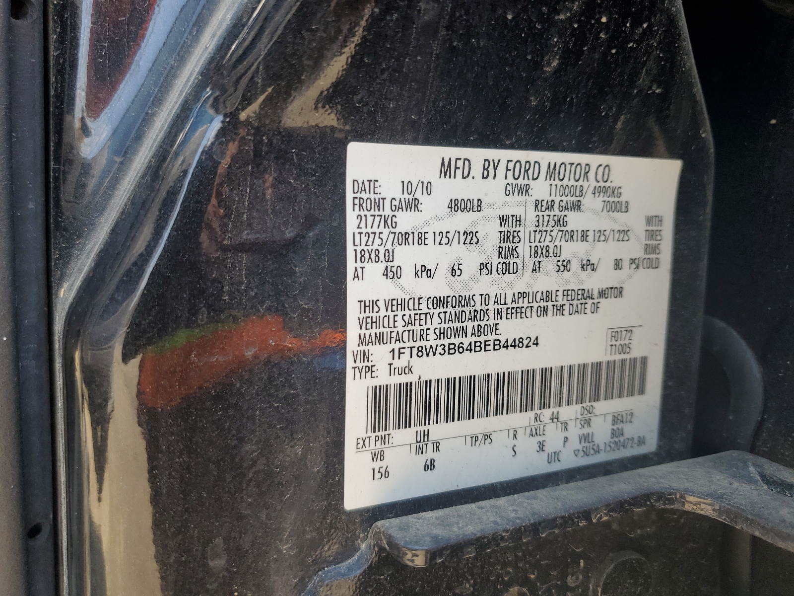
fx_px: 596
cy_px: 298
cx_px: 397
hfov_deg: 67.3
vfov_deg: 53.1
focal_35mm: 26
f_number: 1.5
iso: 50
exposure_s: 1/256
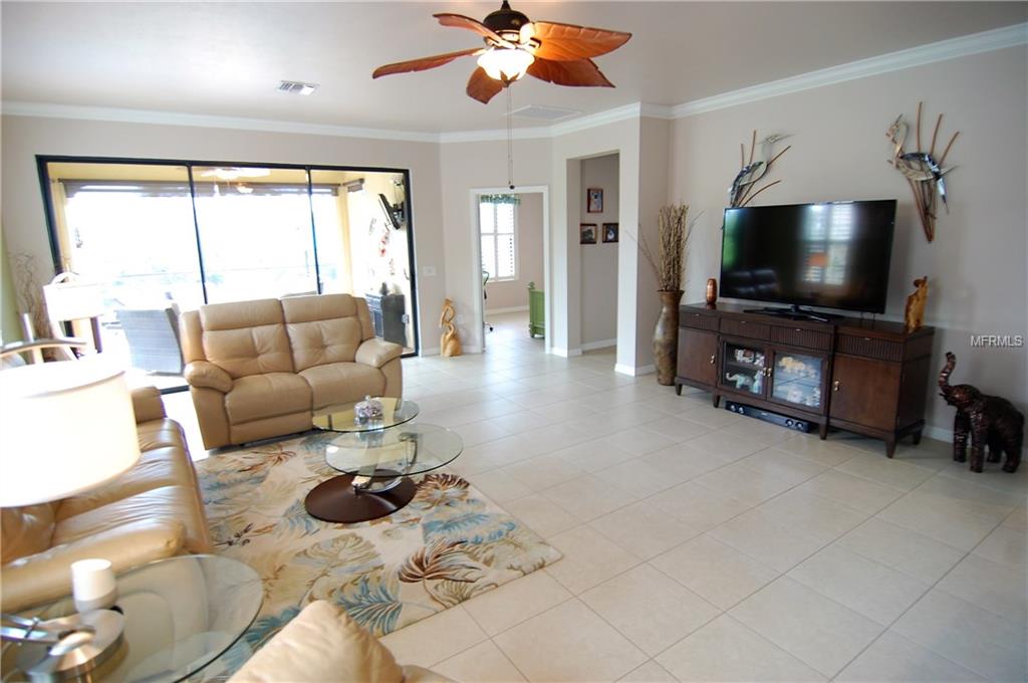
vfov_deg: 67.2
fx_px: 513
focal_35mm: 18
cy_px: 342
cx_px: 514
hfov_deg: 90.1
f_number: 4
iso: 200
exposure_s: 1/8
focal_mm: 12
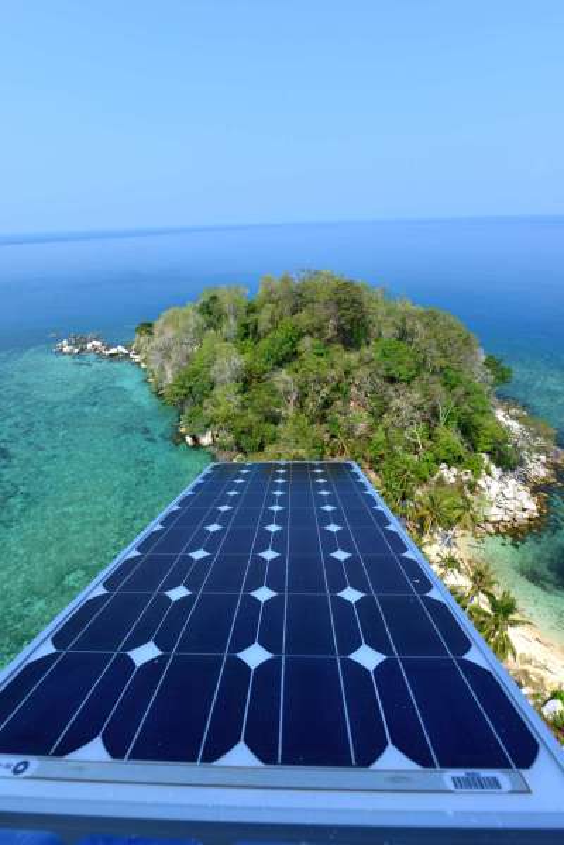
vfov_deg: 93.3
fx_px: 399
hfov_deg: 70.4
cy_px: 422
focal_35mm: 17
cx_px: 282
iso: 100
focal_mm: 17
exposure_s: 1/250
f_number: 8
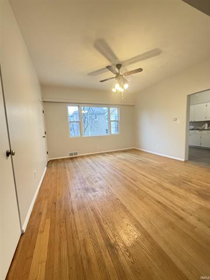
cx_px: 105
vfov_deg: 102.1
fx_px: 113
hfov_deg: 85.7
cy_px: 140
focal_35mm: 14
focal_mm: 2.22
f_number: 2.2
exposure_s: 1/60
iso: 500
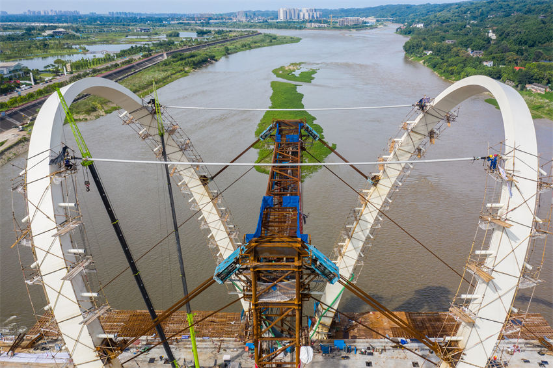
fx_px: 430
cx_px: 276
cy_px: 184
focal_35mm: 28
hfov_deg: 65.5
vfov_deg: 46.4
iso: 100
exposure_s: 1/500
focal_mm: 10.26
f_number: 5.6
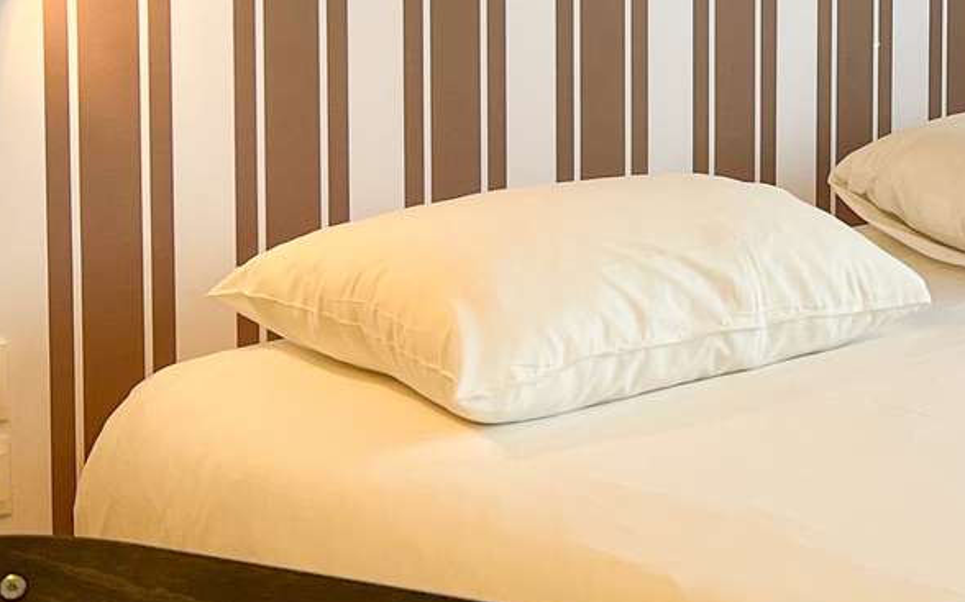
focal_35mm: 96
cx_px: 1088
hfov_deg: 20.5
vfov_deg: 13.3
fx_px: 2524
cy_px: -82
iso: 80
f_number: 1.5
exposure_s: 1/100
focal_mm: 5.7
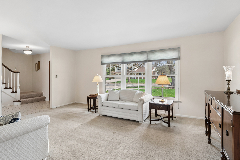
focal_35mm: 18
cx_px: 120
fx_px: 120
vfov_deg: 67.4
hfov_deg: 90.0
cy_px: 80
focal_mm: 12
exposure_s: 1/30
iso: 400
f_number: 8
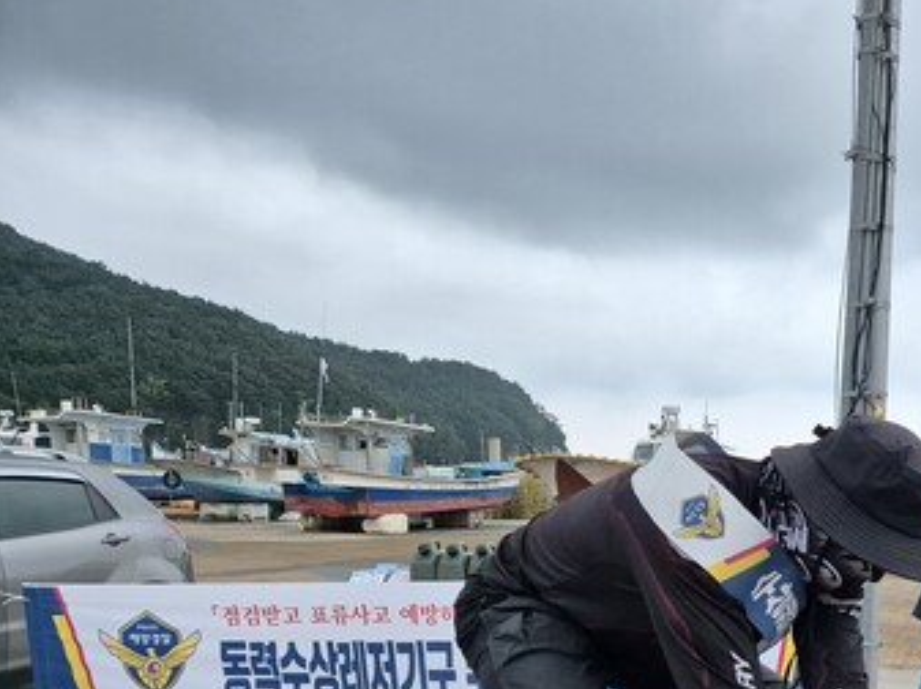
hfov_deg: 42.4
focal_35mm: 41
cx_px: 812
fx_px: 1090
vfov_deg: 33.6
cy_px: 588
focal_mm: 5.4
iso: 1000
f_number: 1.8
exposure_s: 1/120
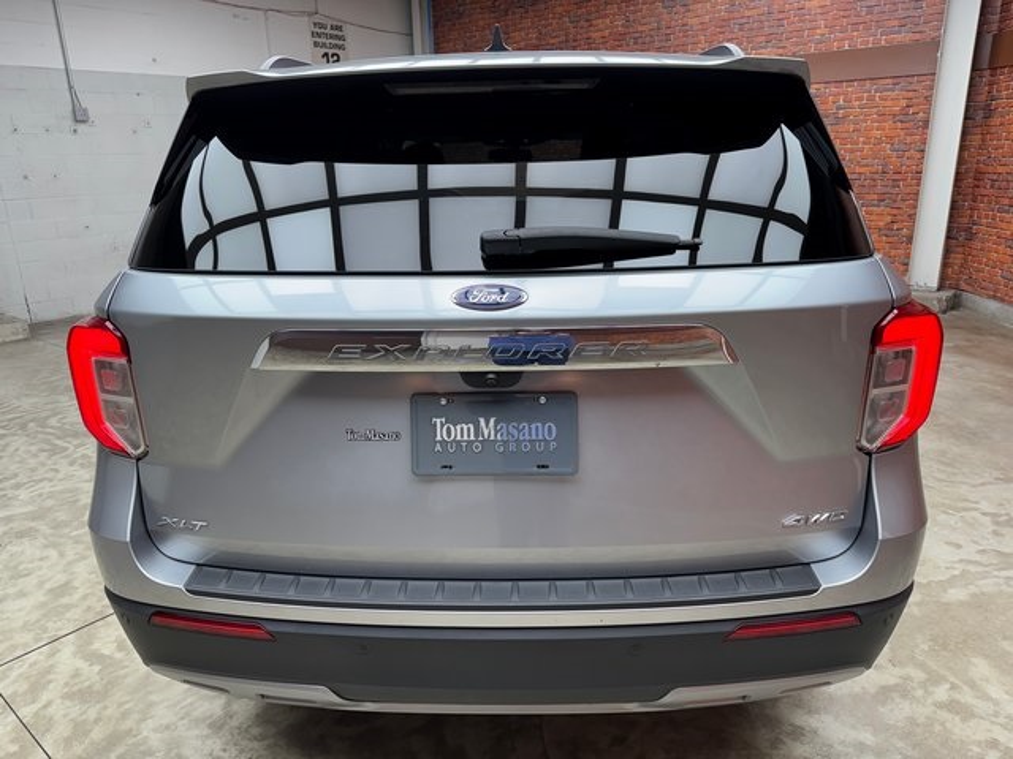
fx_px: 702
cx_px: 506
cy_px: 380
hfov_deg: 71.6
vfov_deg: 56.8
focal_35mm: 24
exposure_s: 1/120
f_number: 1.78
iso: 80
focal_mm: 6.76
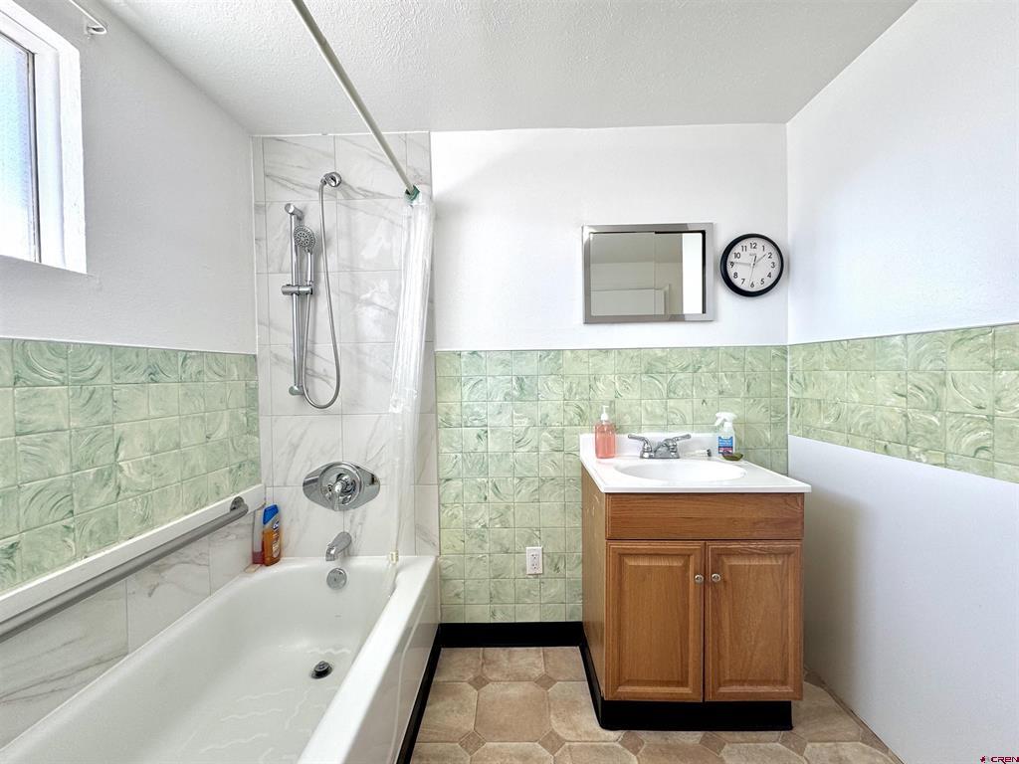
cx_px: 510
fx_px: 412
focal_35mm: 14
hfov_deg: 102.1
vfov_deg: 85.7
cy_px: 382
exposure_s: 1/99
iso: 40
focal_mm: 2.22
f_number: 2.2
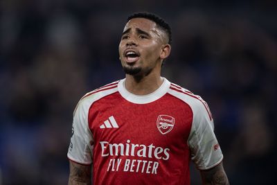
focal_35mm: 600
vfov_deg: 2.3
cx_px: 138
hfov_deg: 3.4
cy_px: 92
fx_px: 4618
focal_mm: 600
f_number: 4
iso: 3200
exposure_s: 1/1600
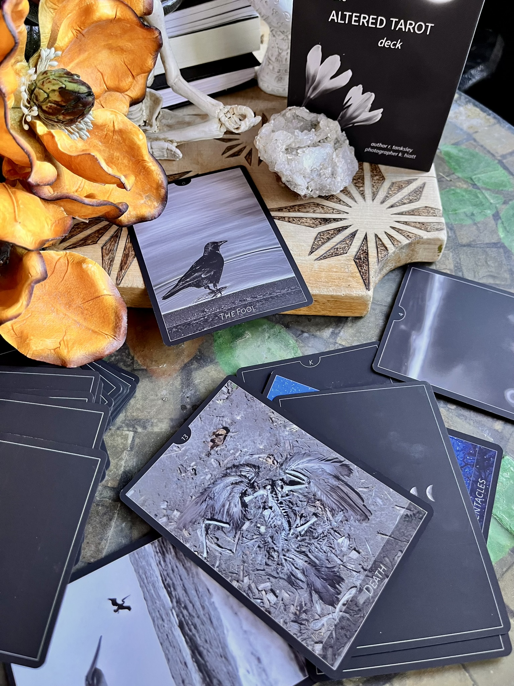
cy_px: 343
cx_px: 257
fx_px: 515
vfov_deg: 67.3
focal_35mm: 26
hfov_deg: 53.1
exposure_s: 1/60
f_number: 1.6
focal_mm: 5.1
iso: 160
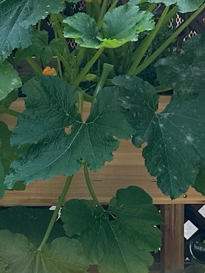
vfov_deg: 23.8
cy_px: 122
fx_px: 647
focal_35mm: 82
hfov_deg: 17.8
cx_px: 26
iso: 80
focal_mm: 6.86
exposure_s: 1/594
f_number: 1.78
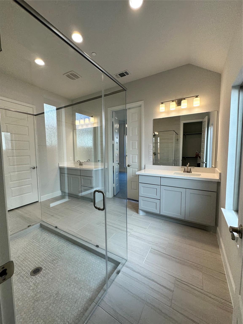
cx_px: 122
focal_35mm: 14
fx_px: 131
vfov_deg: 102.1
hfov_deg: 85.7
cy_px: 162
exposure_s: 1/124
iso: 40
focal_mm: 2.22
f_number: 2.2
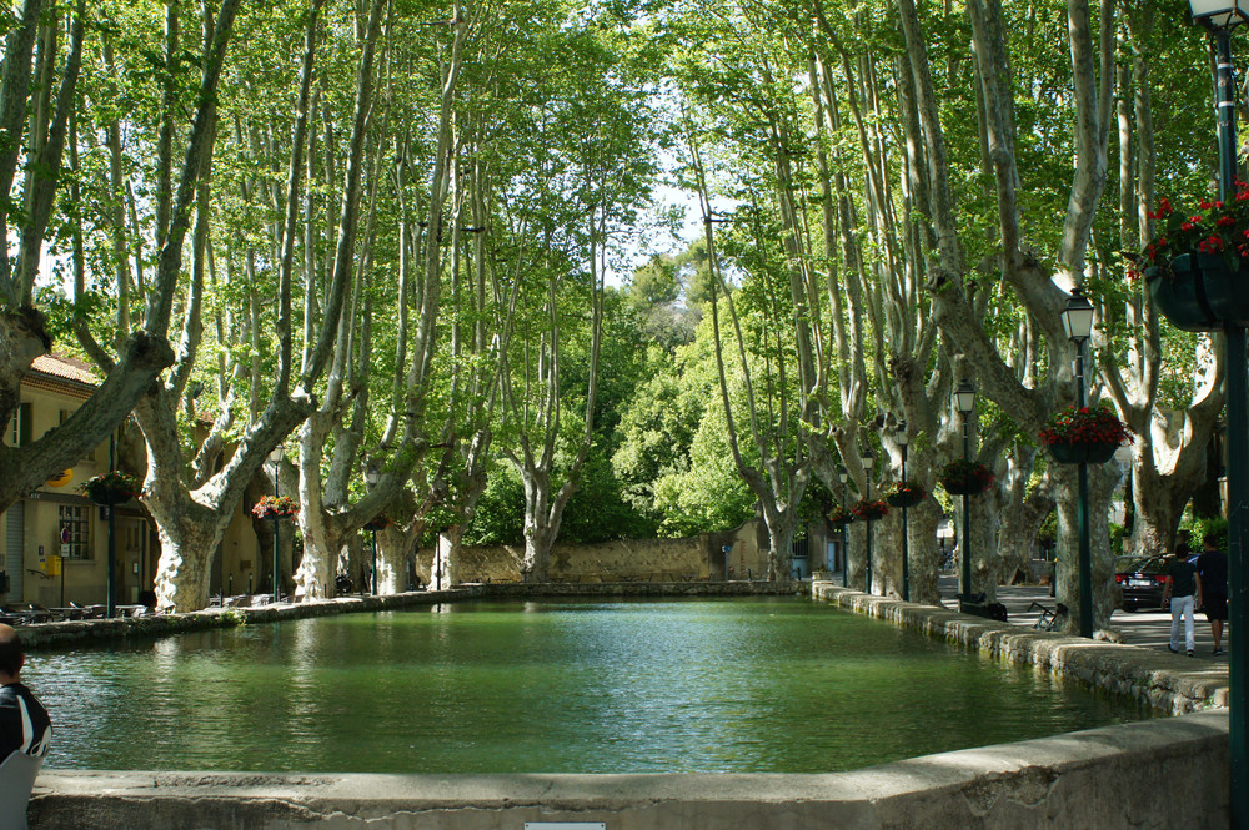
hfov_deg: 43.6
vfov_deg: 29.8
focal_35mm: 45
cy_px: 415
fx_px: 1560
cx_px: 624
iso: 400
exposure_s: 1/160
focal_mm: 30
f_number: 11
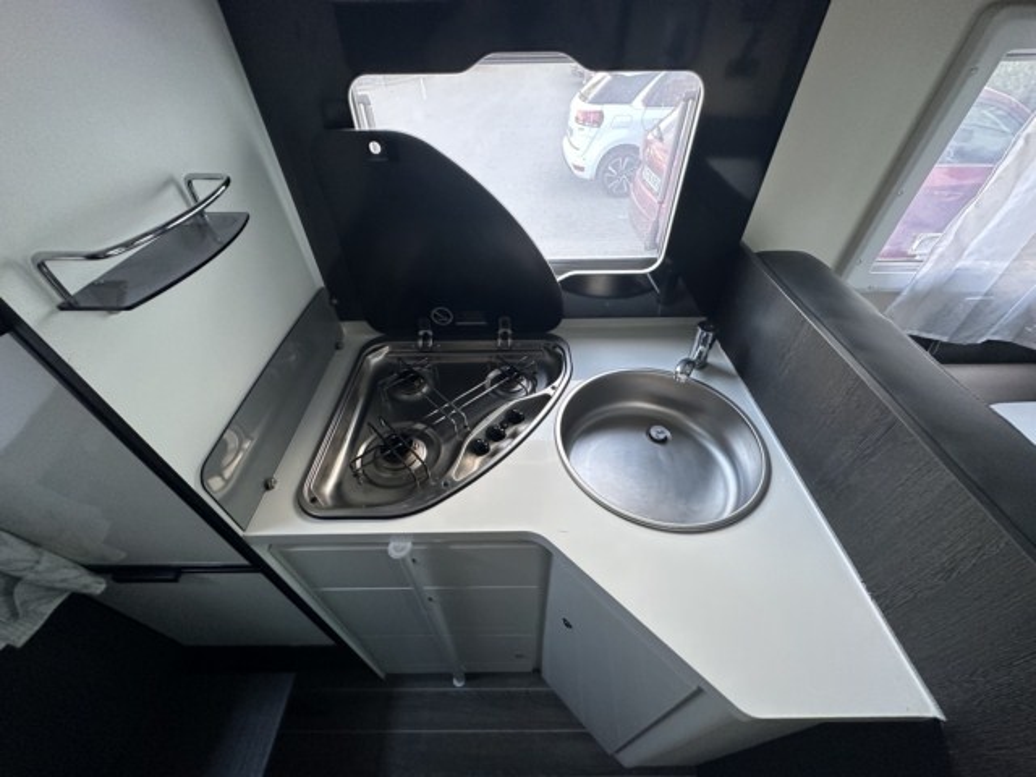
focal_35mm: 14
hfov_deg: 102.1
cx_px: 518
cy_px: 388
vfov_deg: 85.7
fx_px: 419
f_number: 2.2
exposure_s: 1/60
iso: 500
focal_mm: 2.22
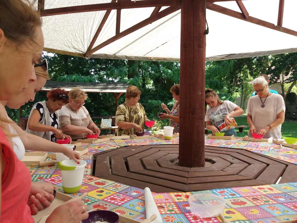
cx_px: 148
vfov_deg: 49.7
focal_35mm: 28
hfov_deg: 63.4
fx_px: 240
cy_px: 112
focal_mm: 3.7
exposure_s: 1/189
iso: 64
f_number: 1.9
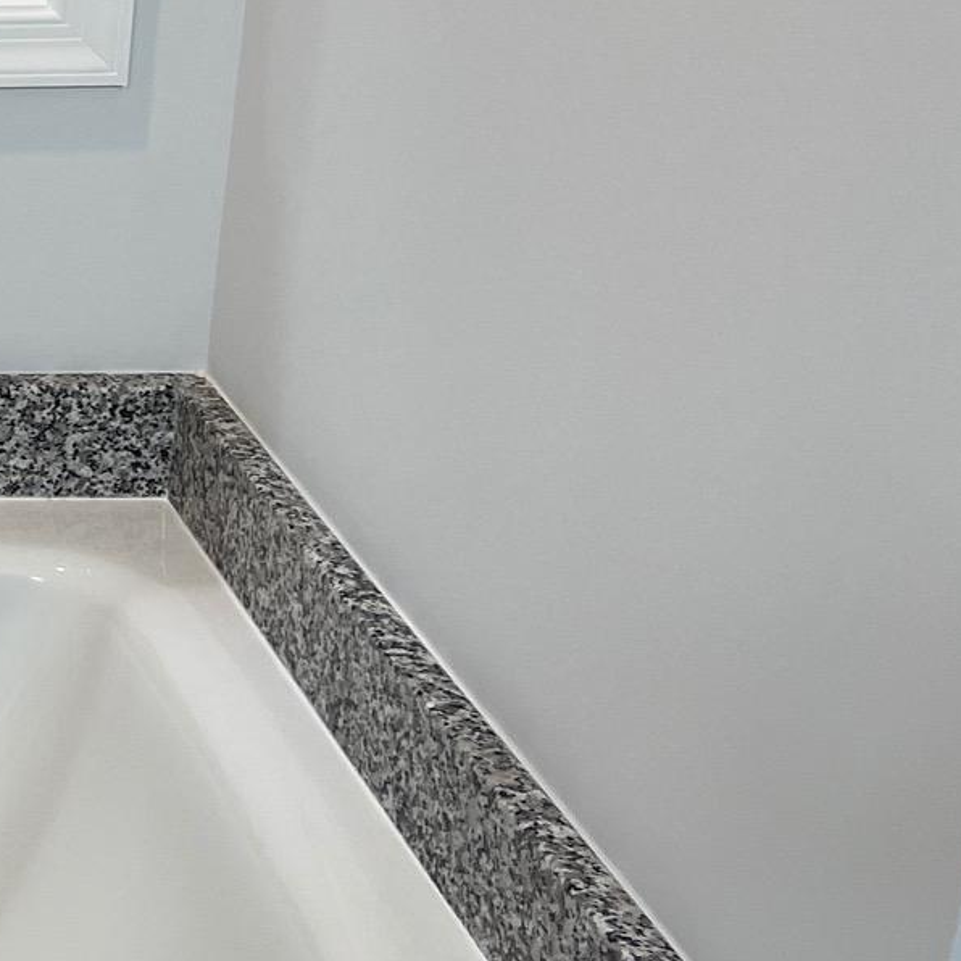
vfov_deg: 21.7
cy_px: 242
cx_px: -643
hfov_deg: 18.4
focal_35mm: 79
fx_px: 2481
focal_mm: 5.1
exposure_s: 1/120
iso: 80
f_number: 1.6
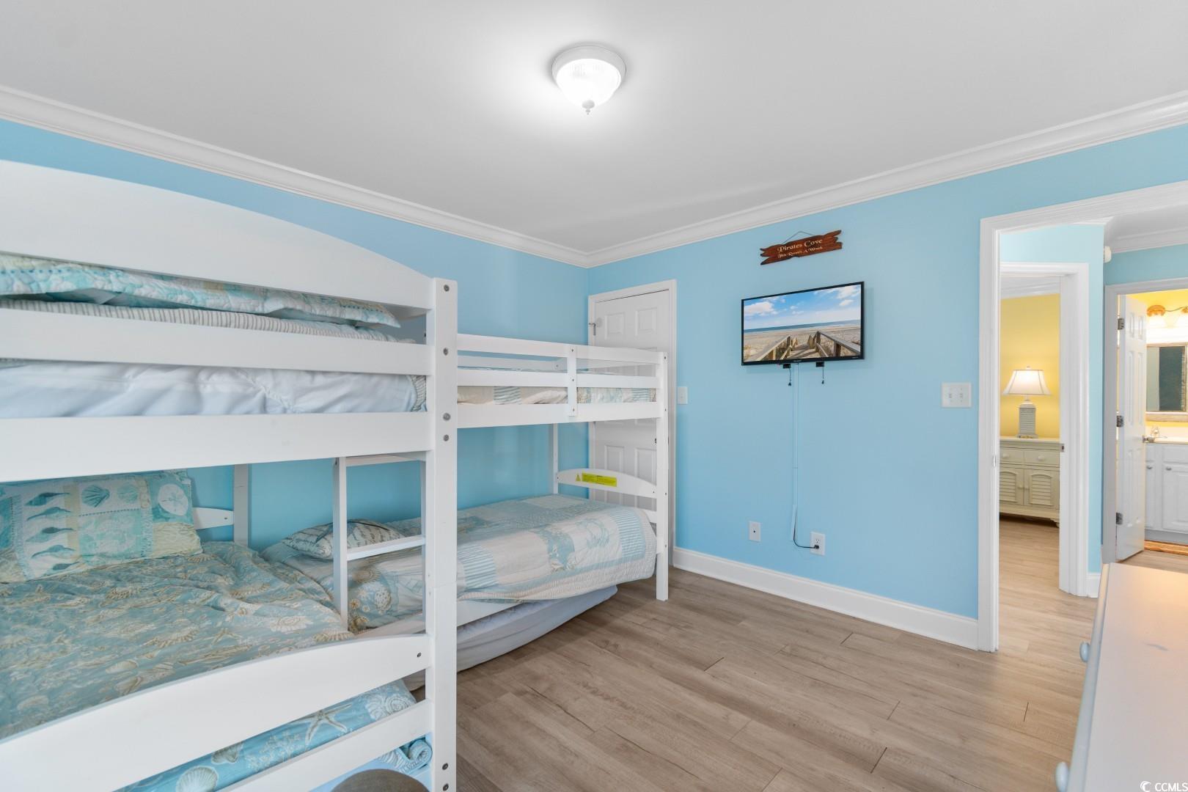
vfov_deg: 77.3
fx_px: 495
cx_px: 594
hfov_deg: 100.4
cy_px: 396
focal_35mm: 15
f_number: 4.5
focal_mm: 10
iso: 100
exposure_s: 1/20
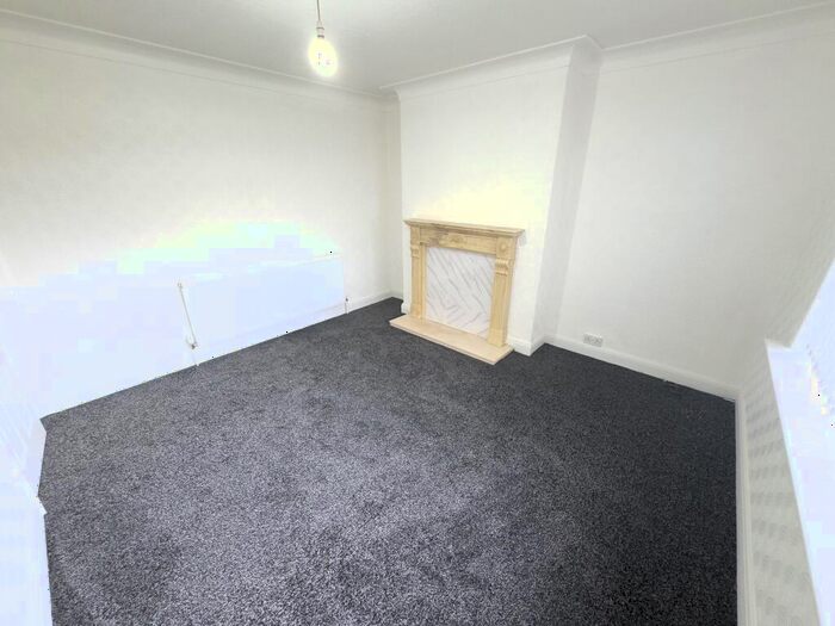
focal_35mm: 14
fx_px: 338
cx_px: 418
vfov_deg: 85.7
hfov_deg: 102.1
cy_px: 313
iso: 160
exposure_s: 1/99
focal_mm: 2.22
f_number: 2.2
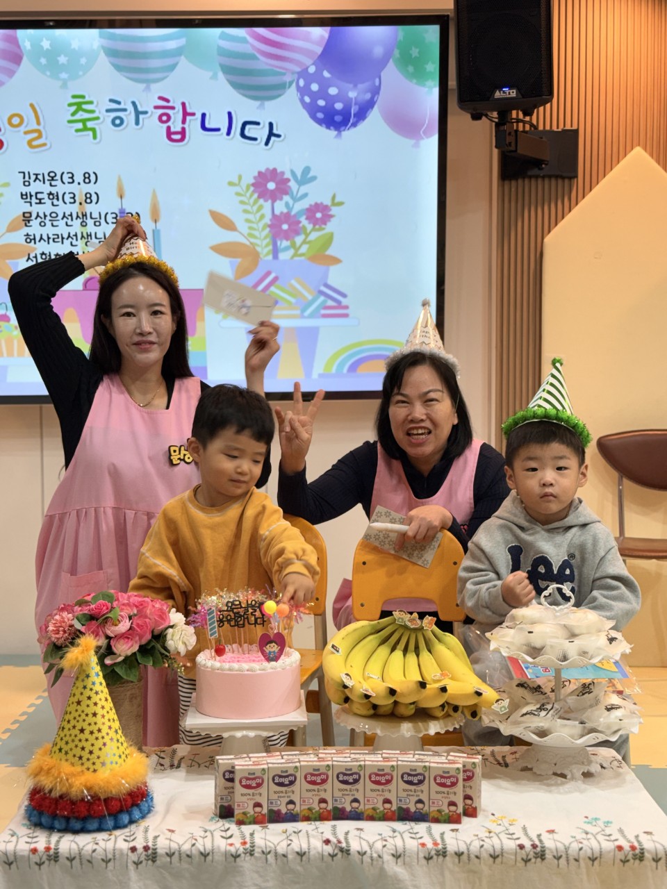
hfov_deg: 30.3
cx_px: 334
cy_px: 444
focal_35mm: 48
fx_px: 1233
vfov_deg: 39.7
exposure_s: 1/60
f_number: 1.78
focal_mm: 6.76
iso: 80
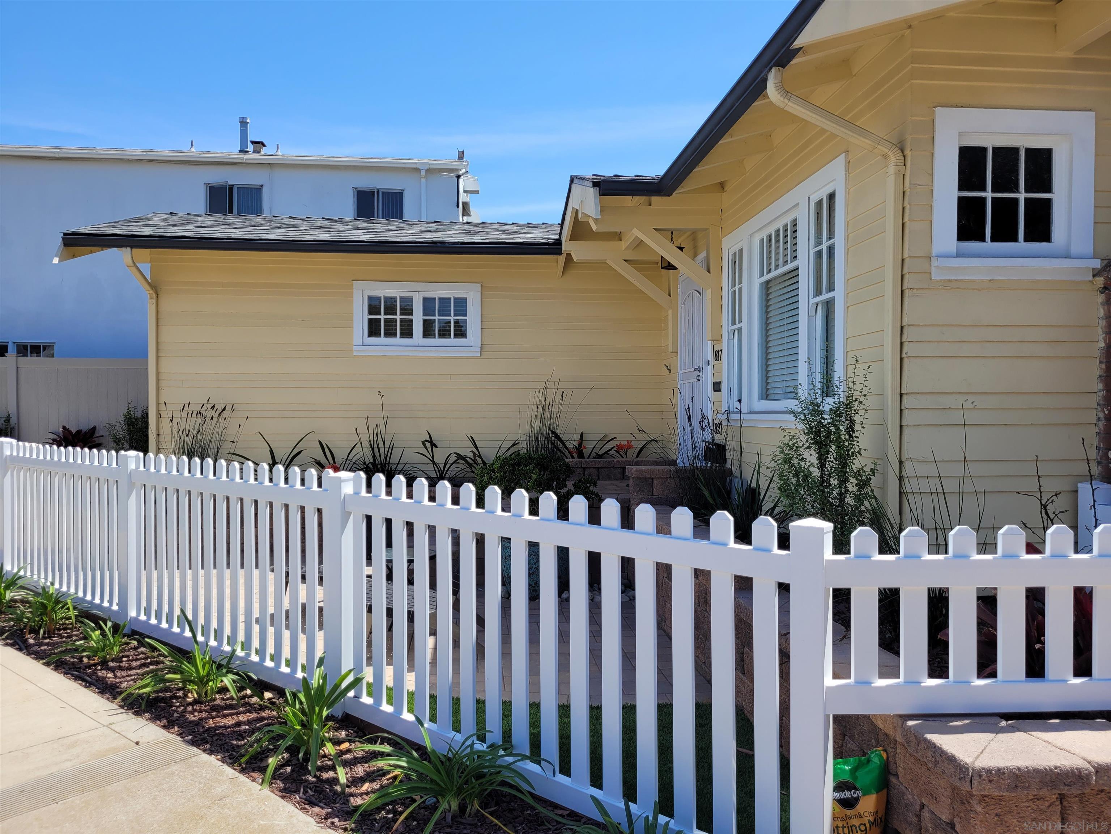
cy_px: 417
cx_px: 556
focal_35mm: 26
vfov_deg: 53.1
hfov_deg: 67.3
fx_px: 834
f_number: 1.8
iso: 40
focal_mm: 5.4
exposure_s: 1/1686
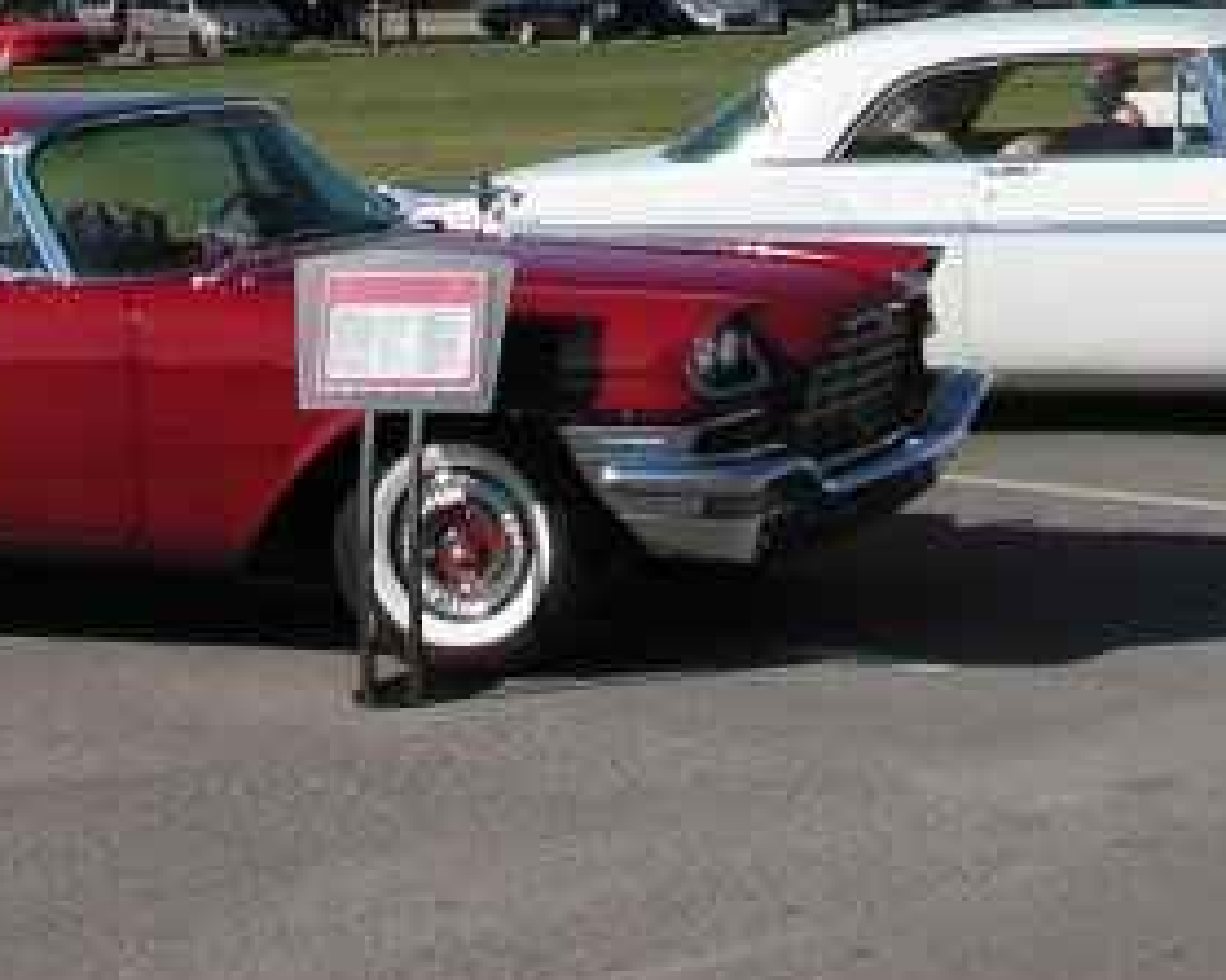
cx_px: 857
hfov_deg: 17.6
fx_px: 3954
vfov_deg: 13.4
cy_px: -417
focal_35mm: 109
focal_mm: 6
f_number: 4.8
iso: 50
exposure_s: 1/640
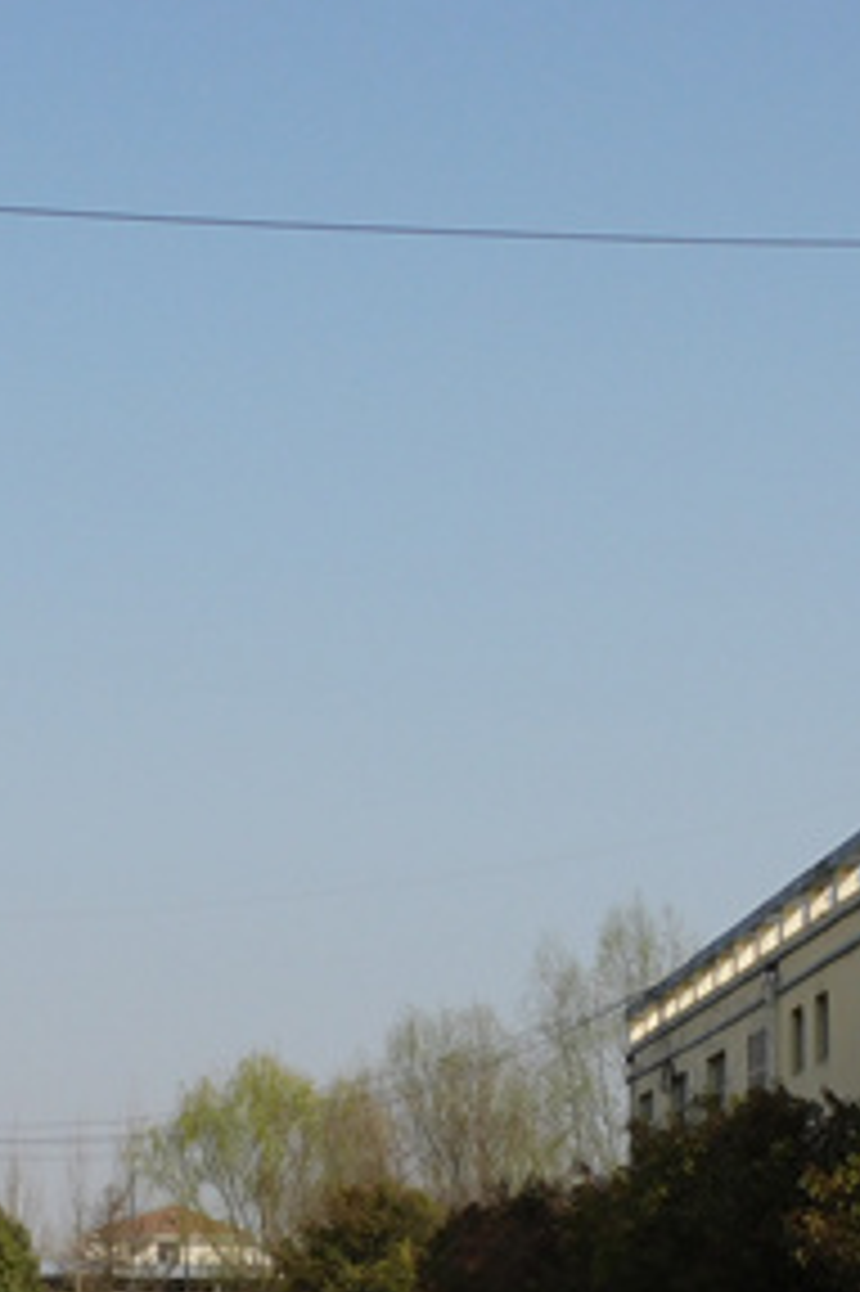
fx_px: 3516
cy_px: 828
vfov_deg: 20.8
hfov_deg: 13.9
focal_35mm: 98
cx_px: 198
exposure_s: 1/1600
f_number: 4
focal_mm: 8.1
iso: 125
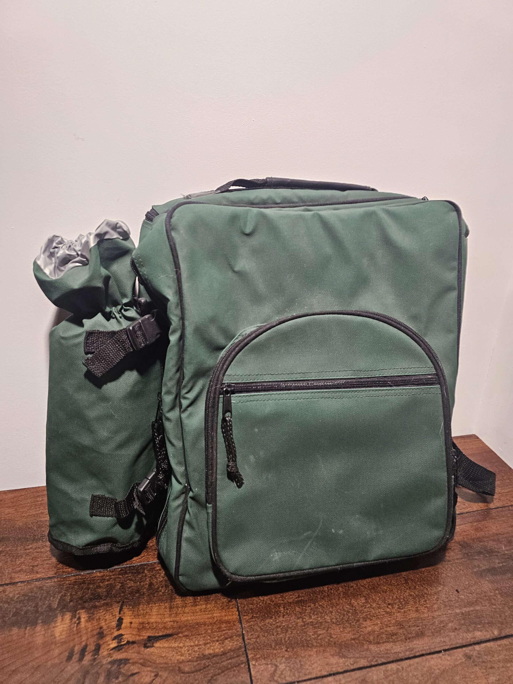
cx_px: 256
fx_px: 454
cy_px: 342
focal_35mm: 23
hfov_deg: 58.9
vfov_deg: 73.9
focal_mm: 6.3
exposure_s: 1/120
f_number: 1.7
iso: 250
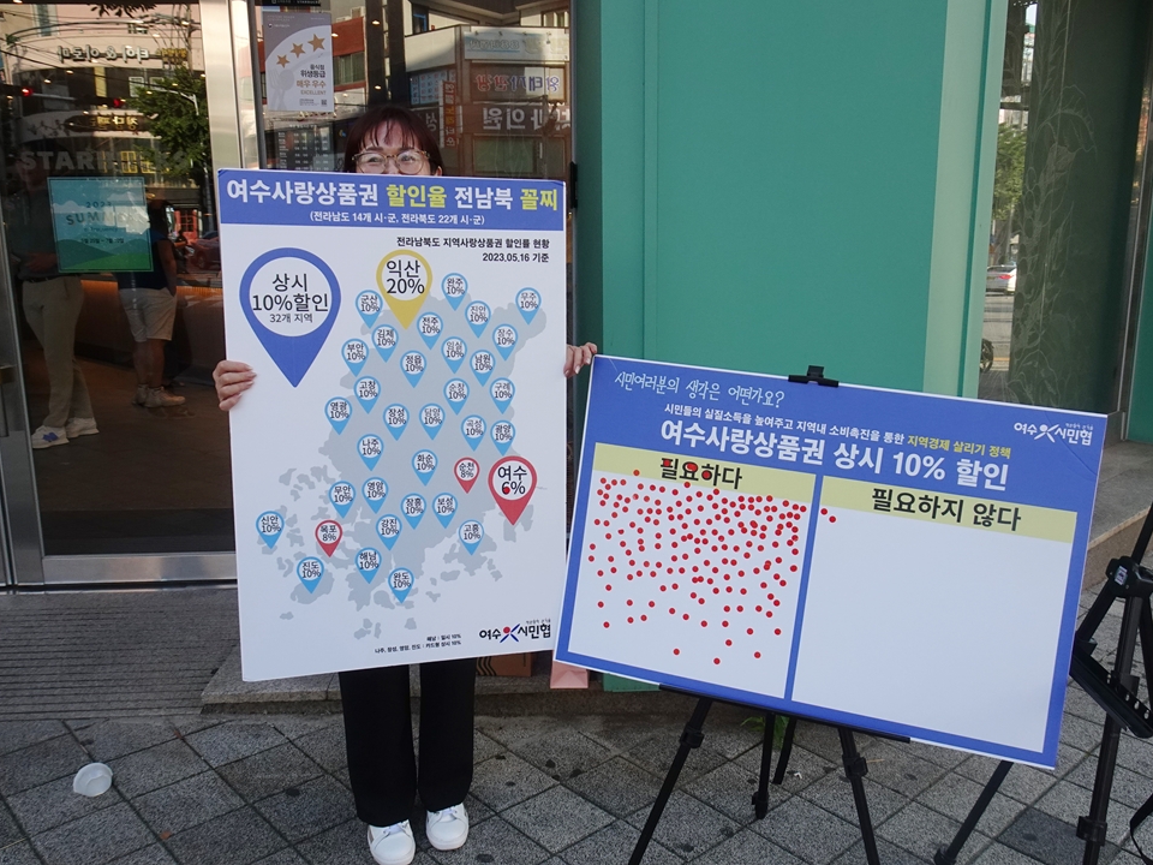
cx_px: 587
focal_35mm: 25
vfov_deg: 54.9
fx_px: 833
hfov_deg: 69.4
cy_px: 441
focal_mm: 4.25
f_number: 3.5
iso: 80
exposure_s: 1/125
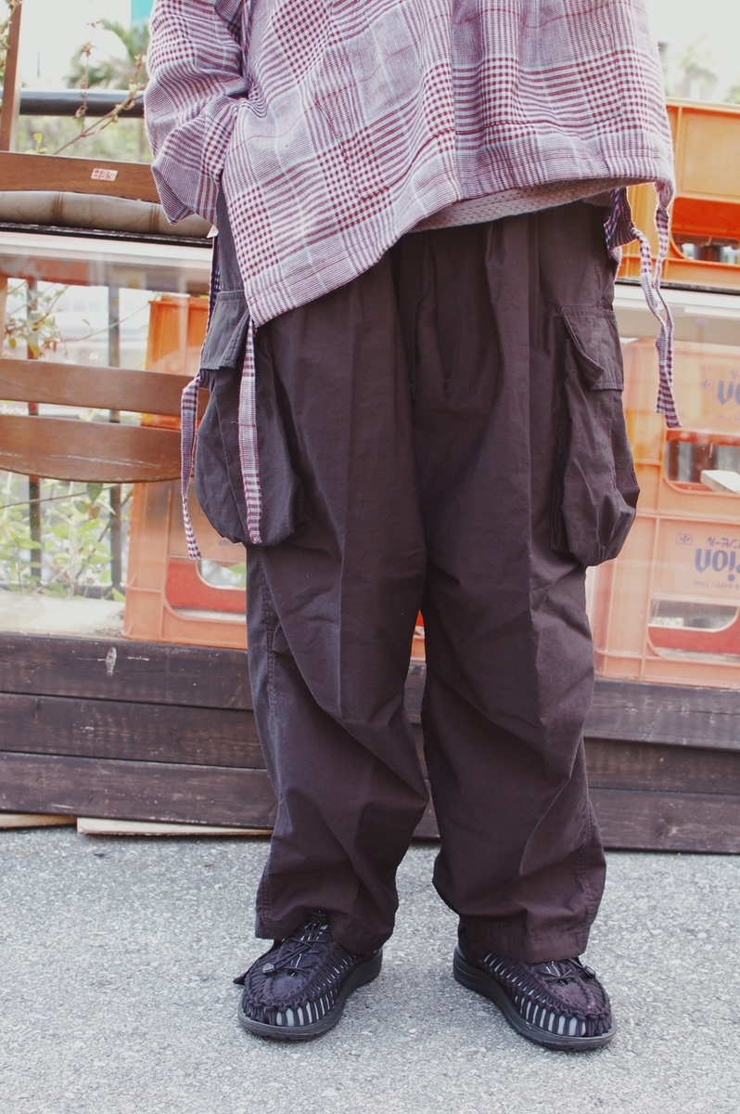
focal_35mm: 52
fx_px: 1621
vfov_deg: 37.9
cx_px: 370
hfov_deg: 25.7
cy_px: 557
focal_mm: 35
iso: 800
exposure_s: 1/100
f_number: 5
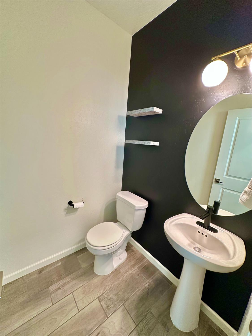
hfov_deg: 85.7
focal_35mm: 14
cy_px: 168
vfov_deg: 102.1
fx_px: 136
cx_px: 126
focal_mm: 2.22
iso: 160
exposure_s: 1/60
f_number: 2.2
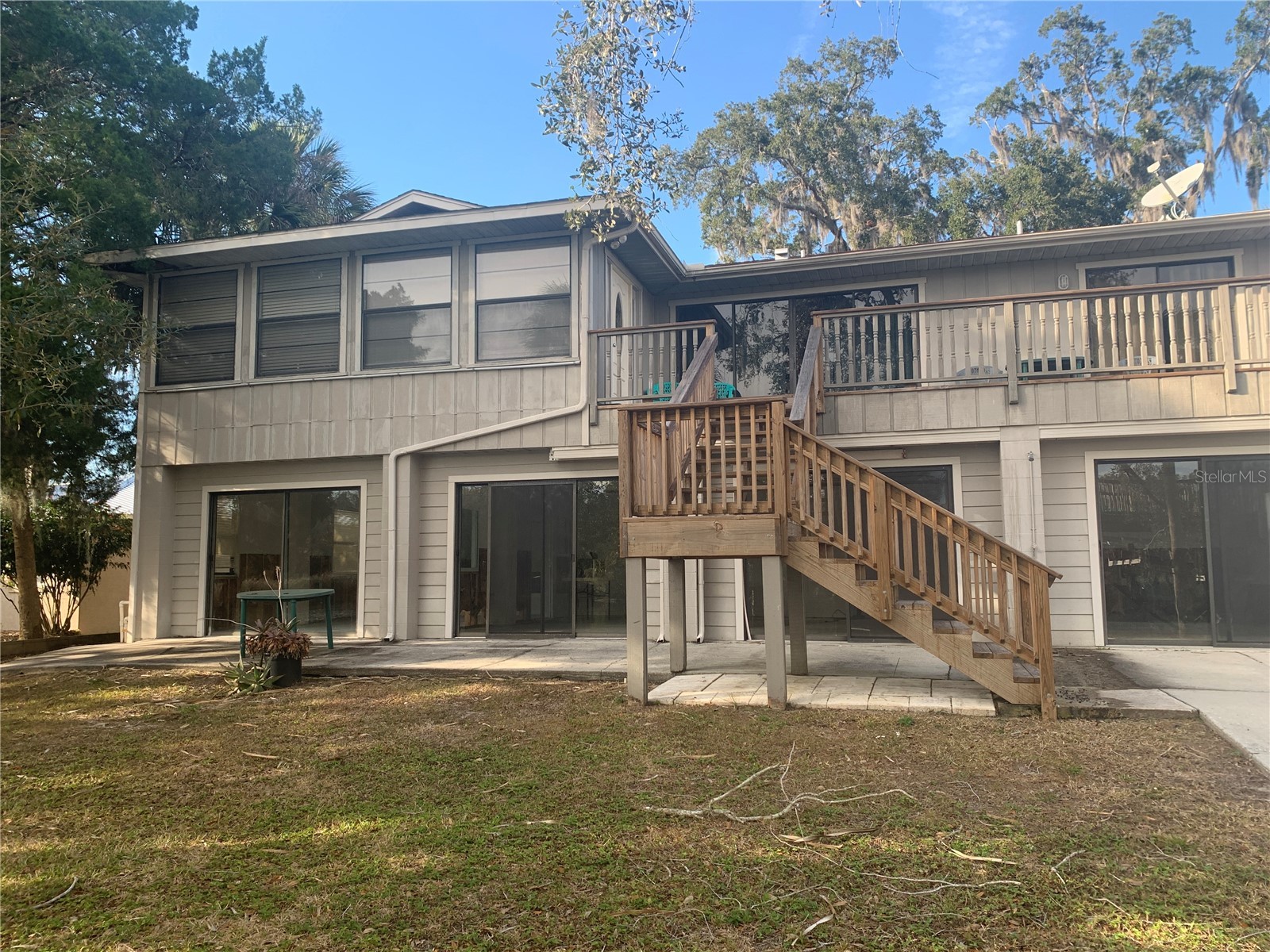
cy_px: 476
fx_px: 954
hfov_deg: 67.3
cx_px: 635
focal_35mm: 26
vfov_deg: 53.1
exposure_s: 1/360
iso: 25
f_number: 1.8
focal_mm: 4.25
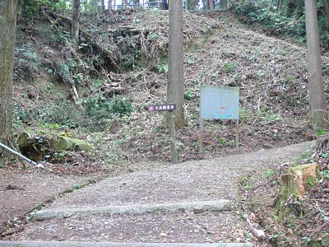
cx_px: 164
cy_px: 124
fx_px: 333
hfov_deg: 52.6
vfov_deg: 40.7
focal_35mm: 35
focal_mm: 7.4
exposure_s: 1/30
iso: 80
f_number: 2.8
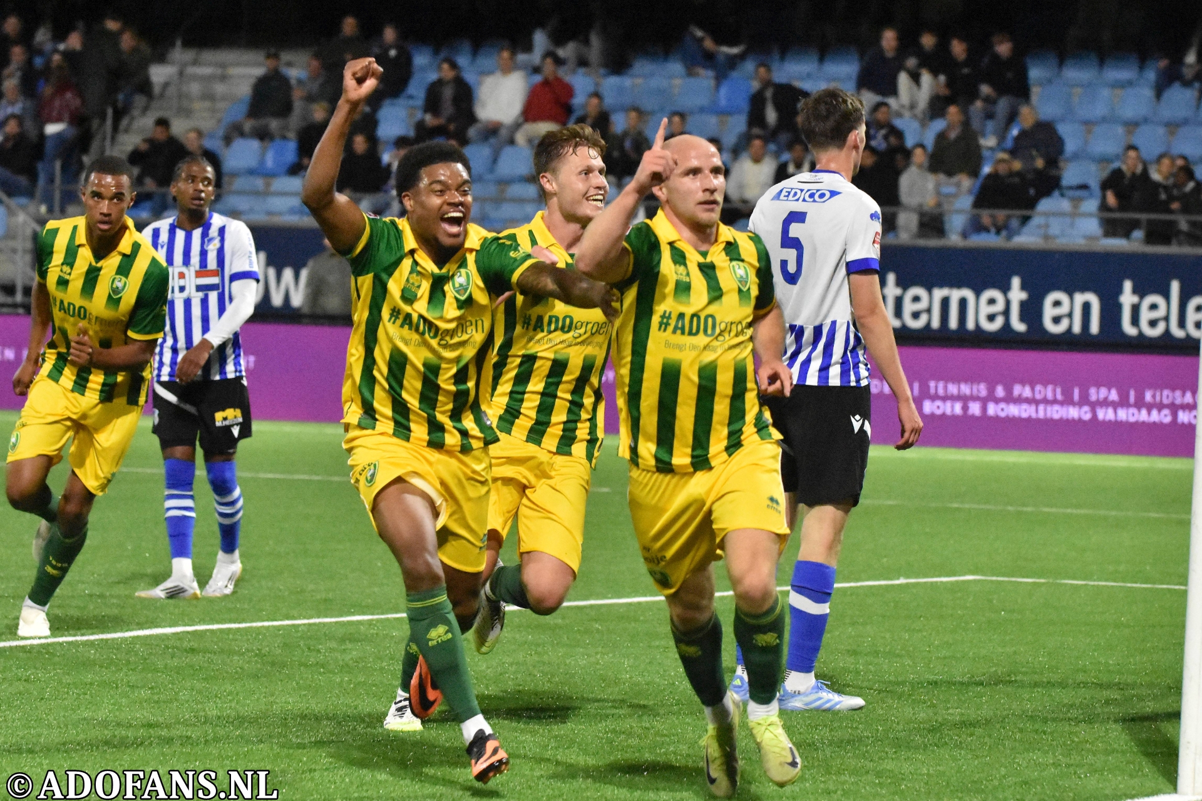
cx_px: 601
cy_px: 400
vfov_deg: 8.3
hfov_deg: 12.5
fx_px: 5509
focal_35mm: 165
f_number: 3.5
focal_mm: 110
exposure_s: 1/1250
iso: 9000
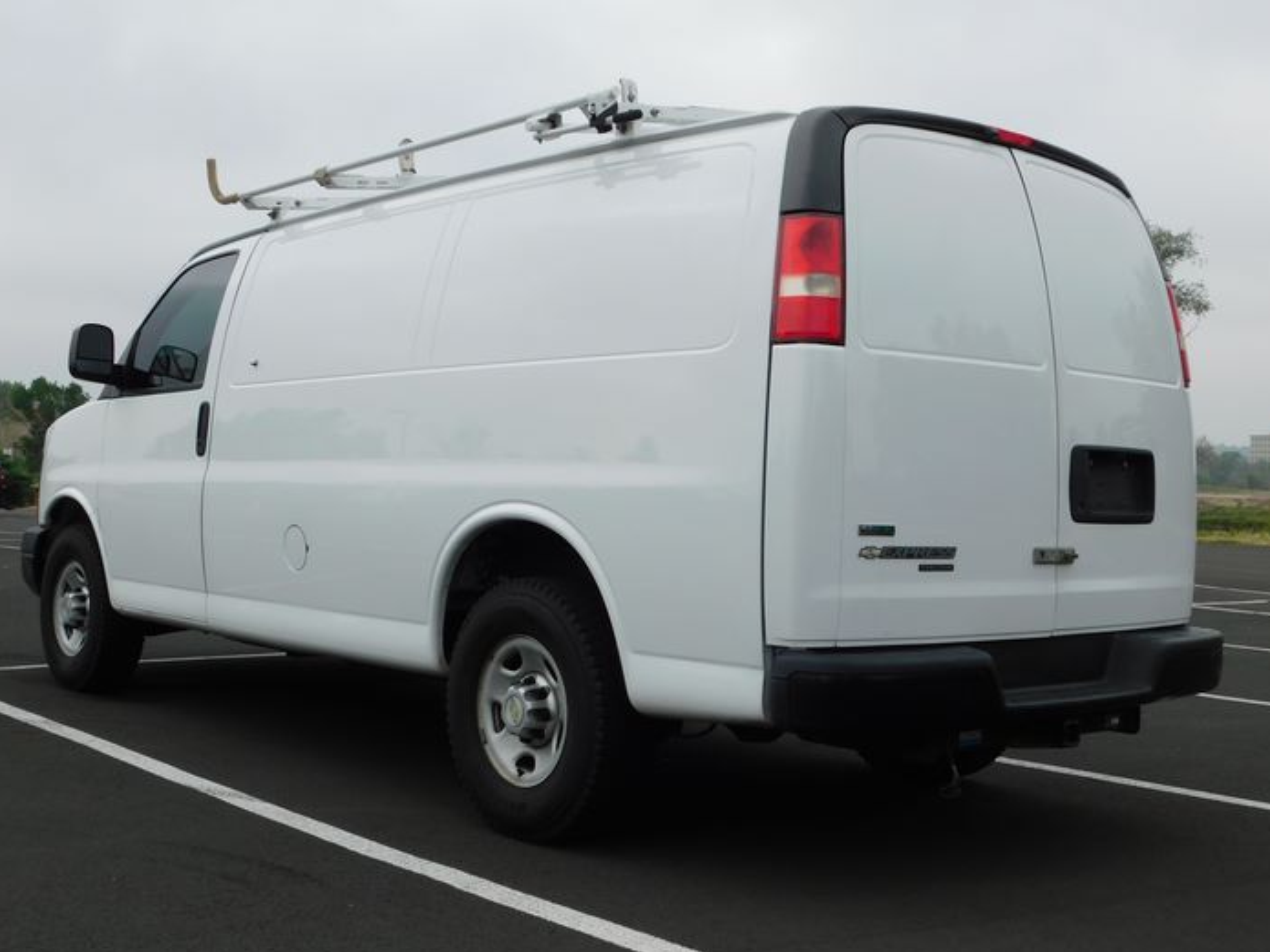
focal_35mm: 42
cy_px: 469
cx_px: 619
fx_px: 1541
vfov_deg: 34.3
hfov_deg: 44.8
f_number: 3.6
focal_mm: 7.1
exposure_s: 1/1000
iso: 125
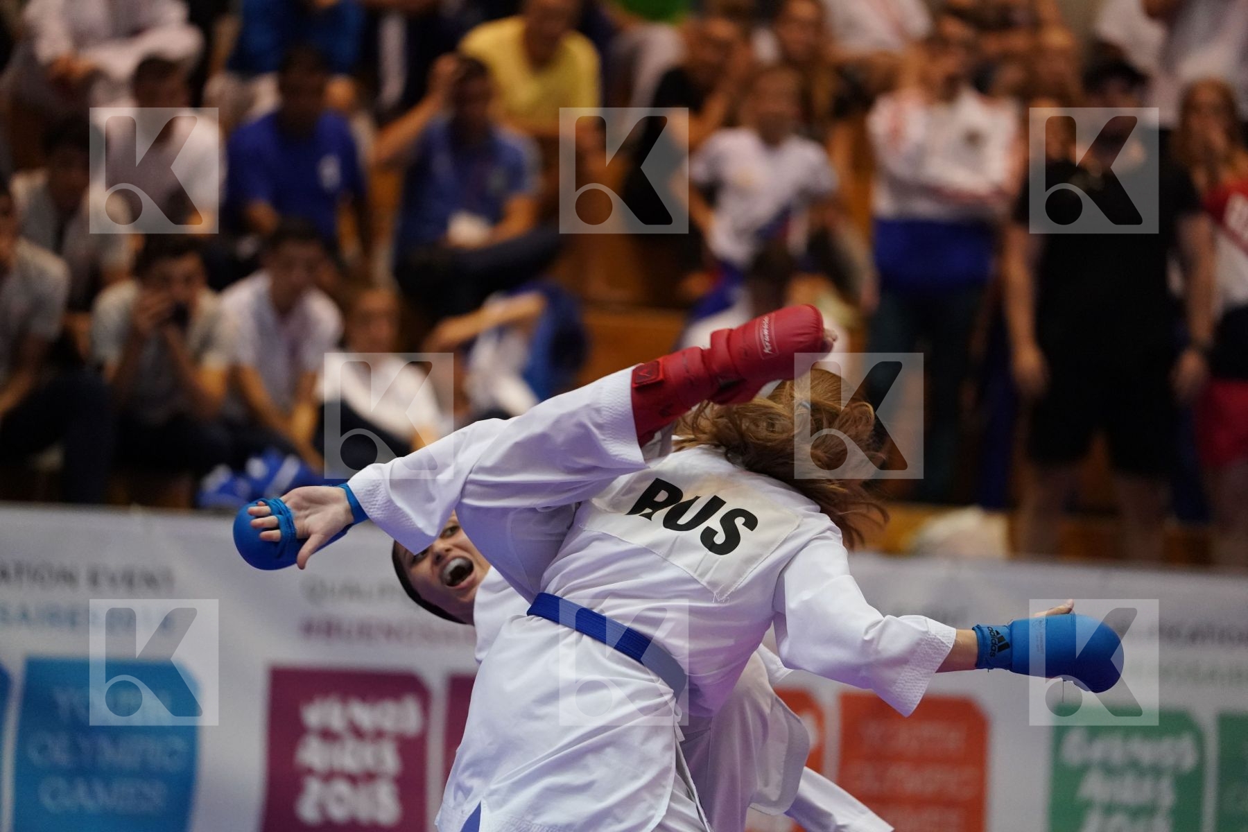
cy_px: 416
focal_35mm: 197
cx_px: 624
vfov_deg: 7.0
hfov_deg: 10.4
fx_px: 6829
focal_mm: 197
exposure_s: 1/800
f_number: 2.8
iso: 6400
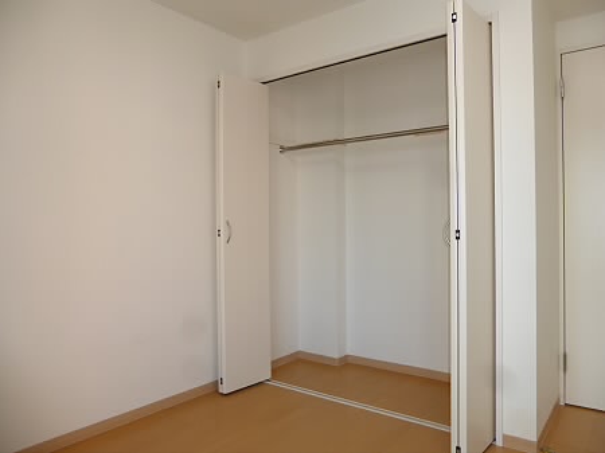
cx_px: 302
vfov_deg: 54.8
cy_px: 226
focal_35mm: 25
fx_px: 437
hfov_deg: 69.4
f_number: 3.1
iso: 125
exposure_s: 1/60
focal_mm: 4.5
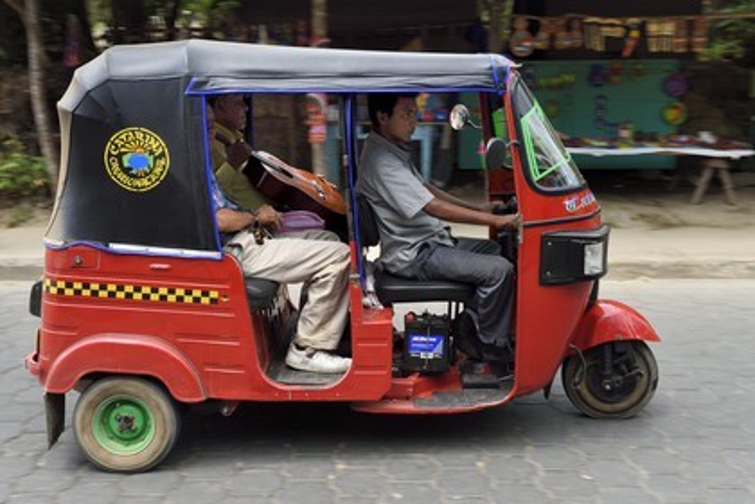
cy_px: 252
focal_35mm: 42
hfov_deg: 46.4
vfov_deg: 31.9
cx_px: 378
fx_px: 881
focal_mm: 42
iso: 800
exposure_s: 1/200
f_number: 14
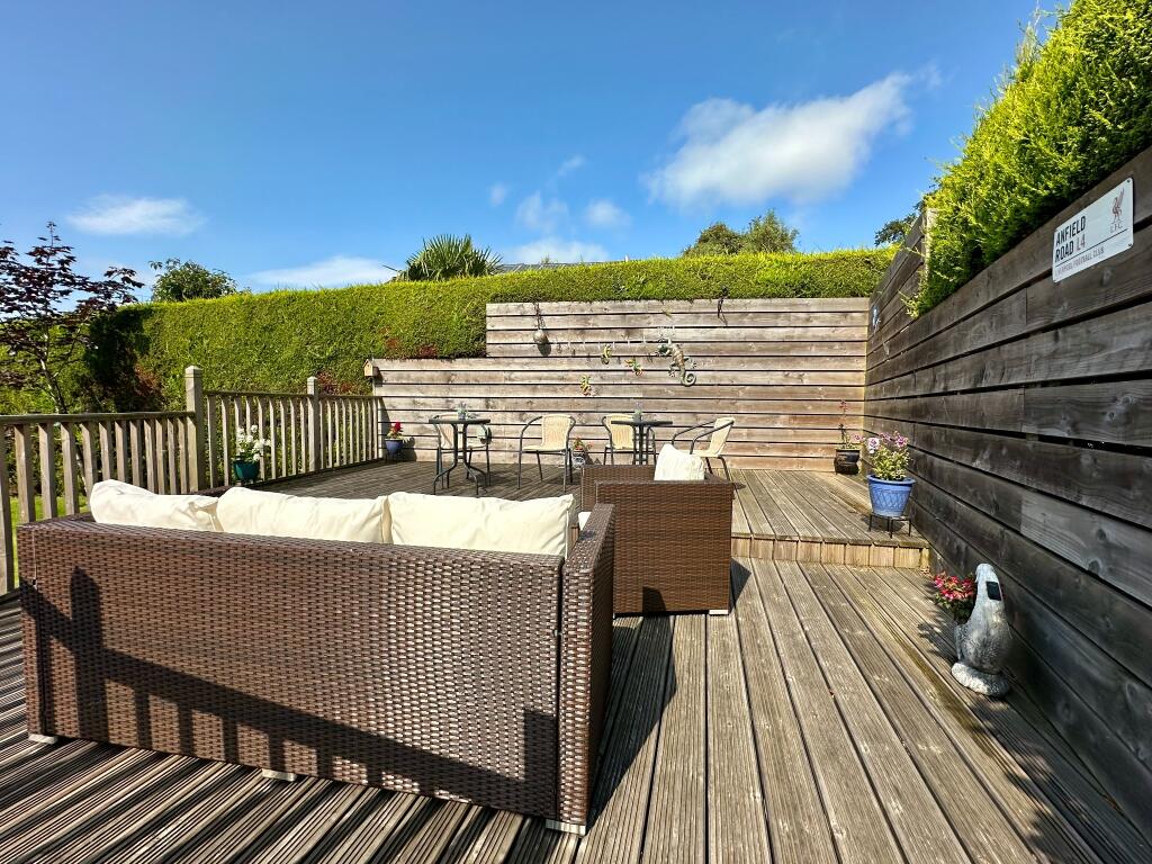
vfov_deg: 85.7
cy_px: 432
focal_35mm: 14
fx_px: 466
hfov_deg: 102.1
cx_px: 576
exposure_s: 1/1795
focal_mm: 2.22
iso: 50
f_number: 2.2
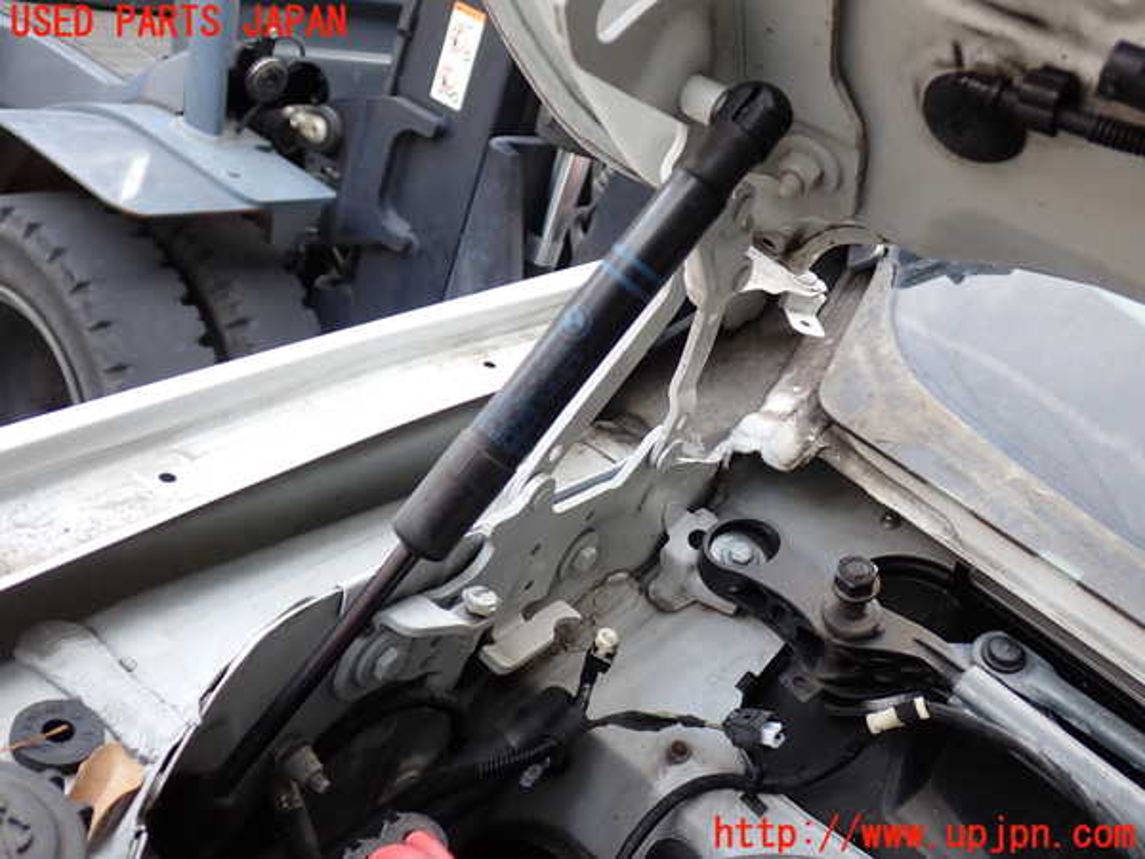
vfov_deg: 39.7
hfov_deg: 51.4
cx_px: 572
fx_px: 1191
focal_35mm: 36
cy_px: 430
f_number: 2.5
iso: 100
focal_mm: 6.37
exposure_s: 1/80
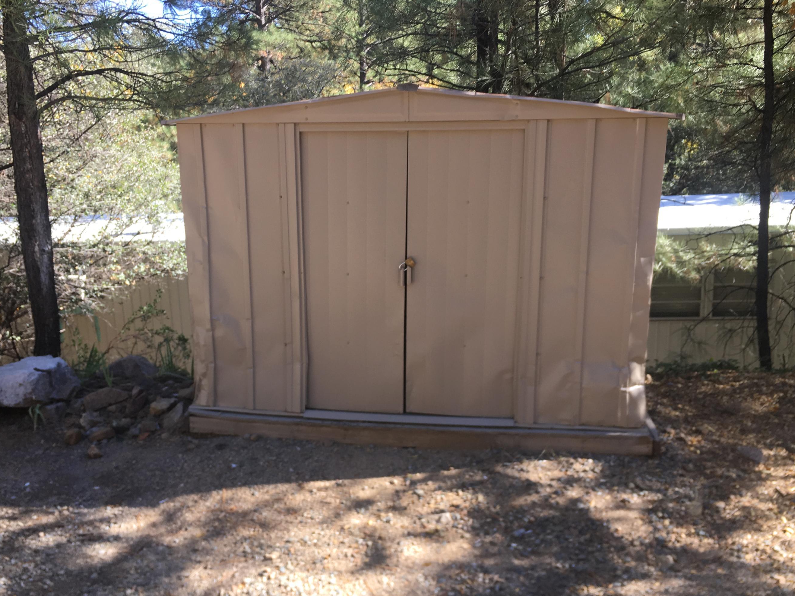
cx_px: 382
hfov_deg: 55.3
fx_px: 758
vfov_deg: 42.9
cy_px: 304
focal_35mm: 33
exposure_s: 1/220
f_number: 2.2
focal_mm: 4.15
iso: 25
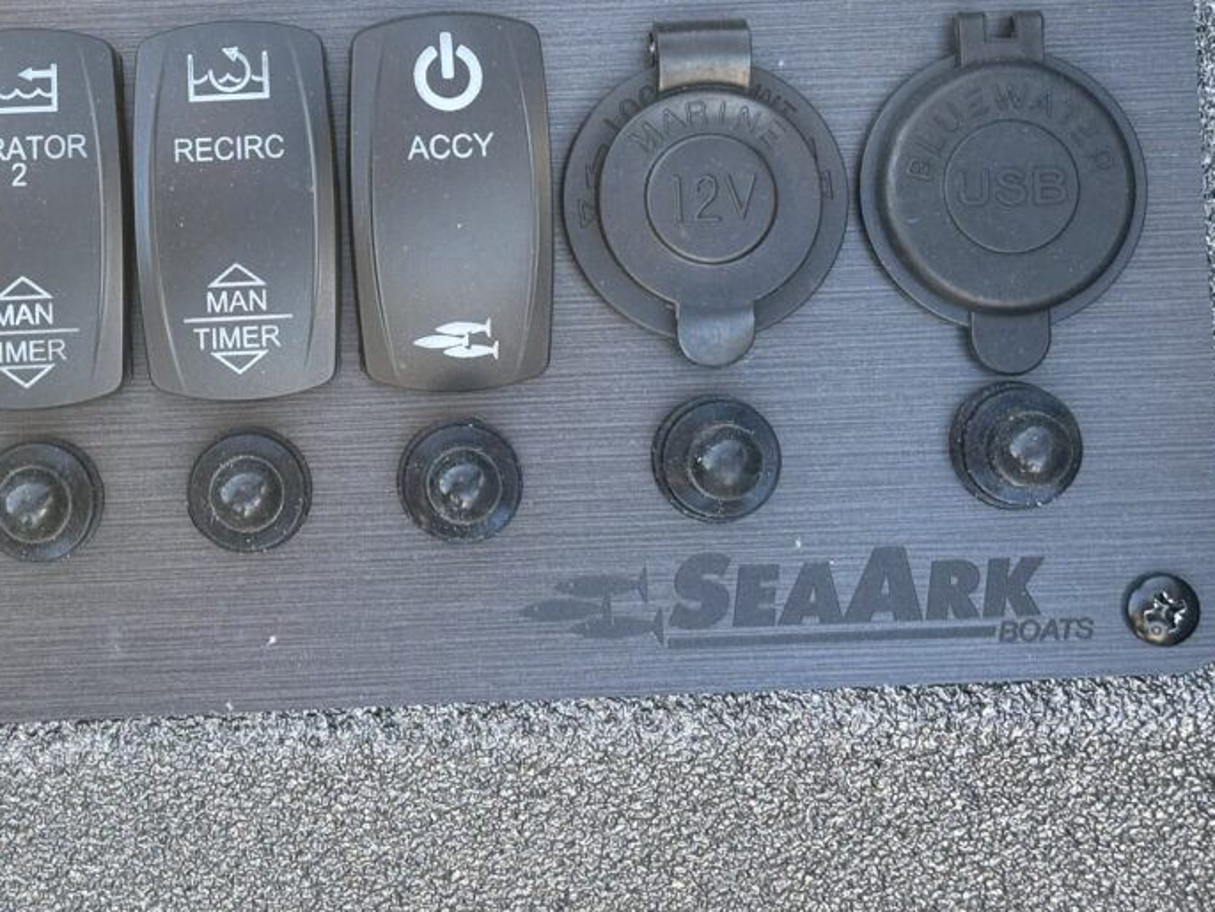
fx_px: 2844
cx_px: 311
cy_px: 215
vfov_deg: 18.1
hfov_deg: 23.9
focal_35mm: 81
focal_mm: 5.96
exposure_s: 1/138
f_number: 1.6
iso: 50
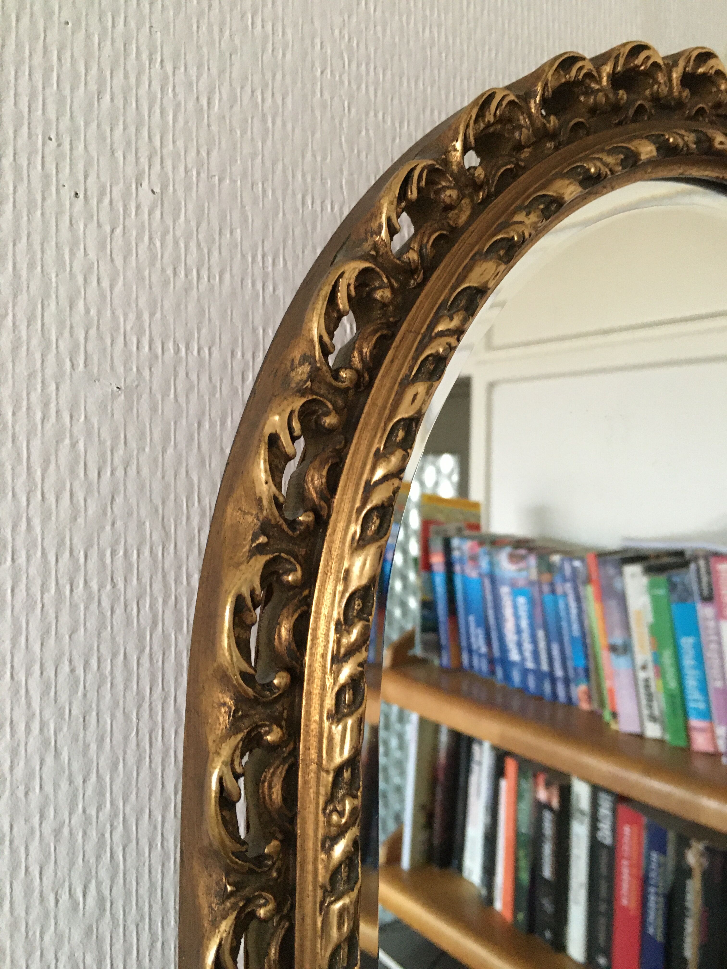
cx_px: 364
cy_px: 484
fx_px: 812
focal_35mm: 29
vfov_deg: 61.7
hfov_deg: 48.2
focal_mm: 4.15
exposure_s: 1/25
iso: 200
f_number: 2.2
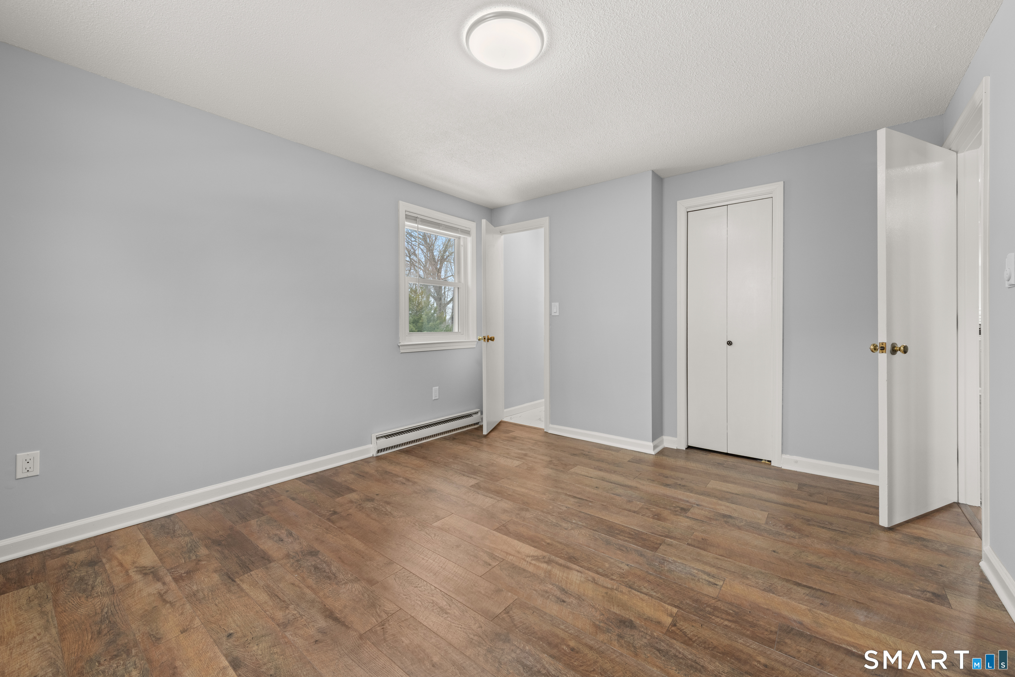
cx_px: 508
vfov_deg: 81.2
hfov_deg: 104.3
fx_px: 395
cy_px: 338
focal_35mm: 14
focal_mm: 14
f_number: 11
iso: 250
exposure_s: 1/3
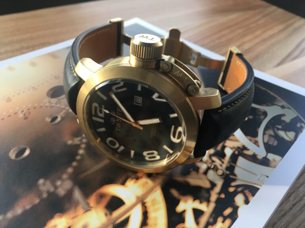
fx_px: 256
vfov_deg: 48.2
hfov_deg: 61.7
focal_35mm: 29
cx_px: 152
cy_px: 114
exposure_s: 1/33
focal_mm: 4.15
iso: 40
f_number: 2.2
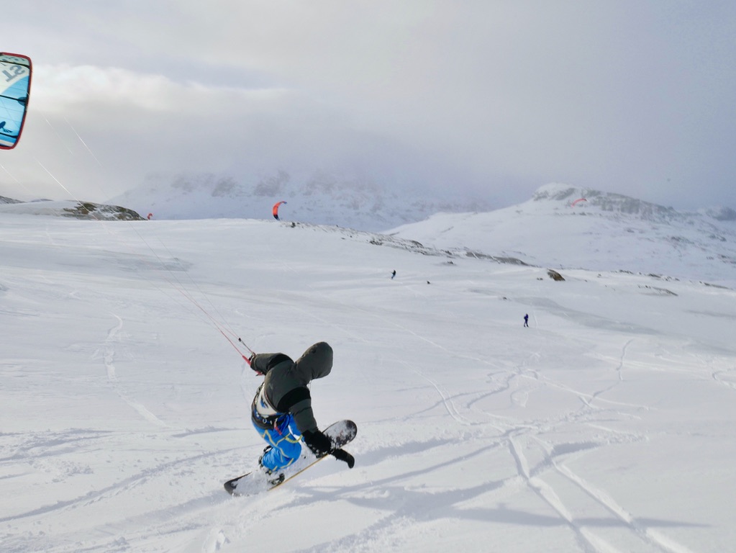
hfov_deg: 63.4
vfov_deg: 49.8
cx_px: 368
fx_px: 596
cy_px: 276
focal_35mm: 28
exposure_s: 1/250
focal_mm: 14
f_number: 16
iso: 200
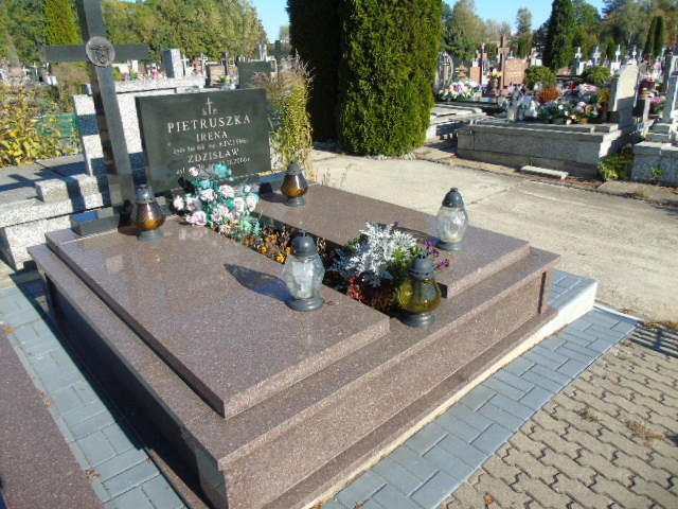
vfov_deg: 54.9
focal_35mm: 25
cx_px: 339
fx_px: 490
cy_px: 254
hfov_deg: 69.4
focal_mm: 4.4
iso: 80
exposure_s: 1/500
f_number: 3.4
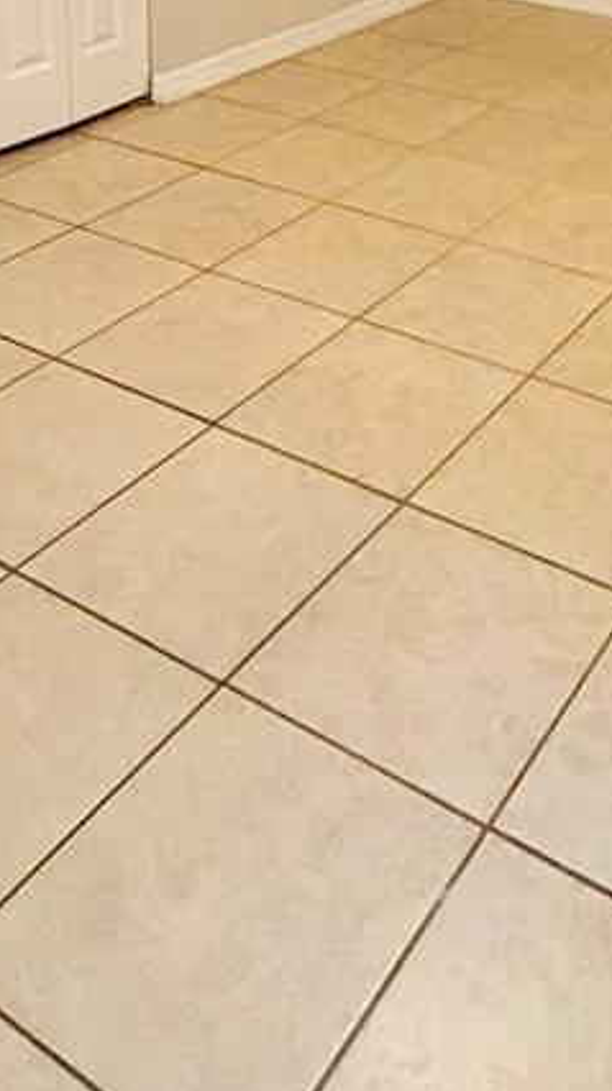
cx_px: 553
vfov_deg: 39.5
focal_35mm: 43
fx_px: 1243
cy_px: -85
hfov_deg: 26.7
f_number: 2.2
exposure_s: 1/60
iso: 500
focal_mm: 2.22
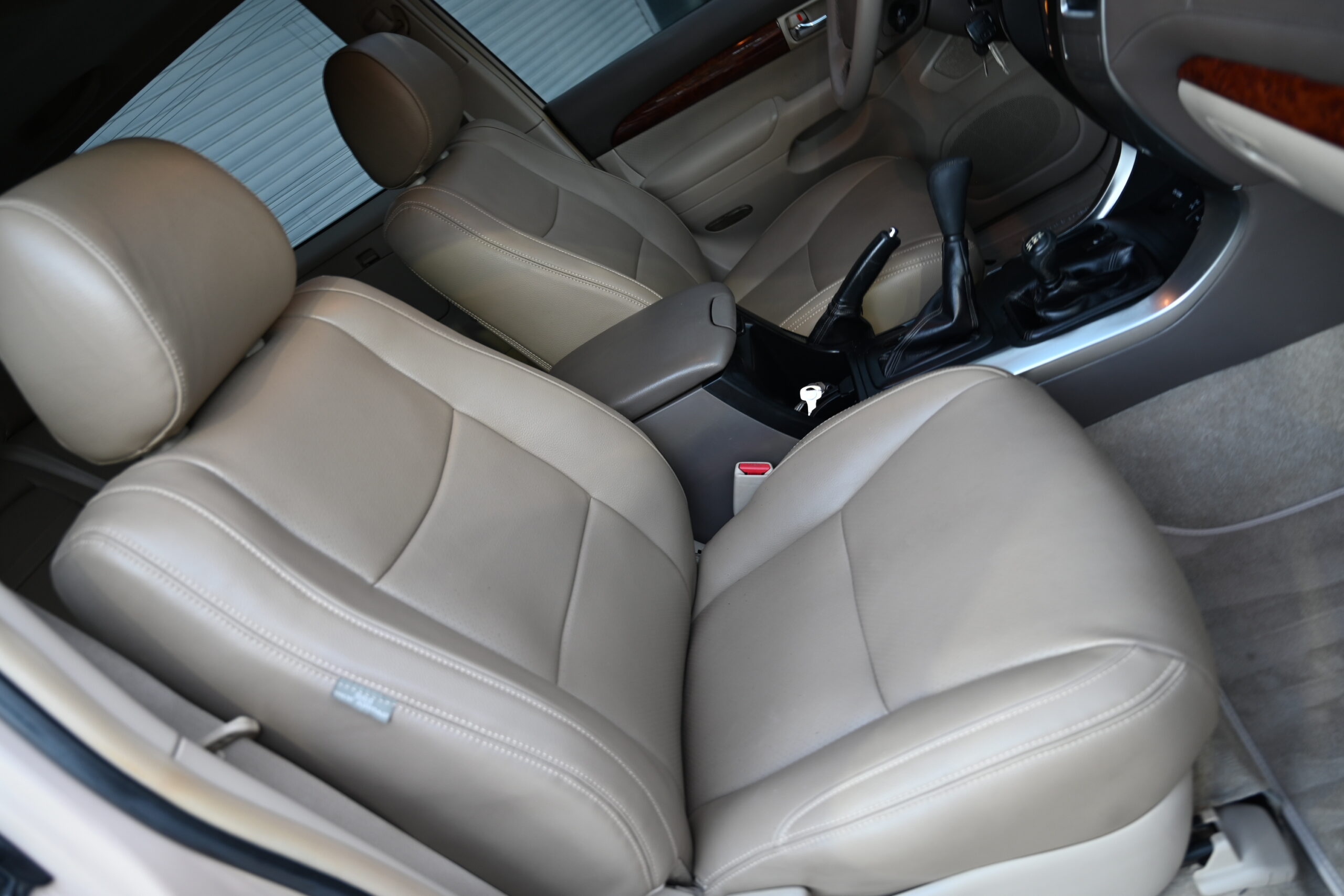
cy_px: 448
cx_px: 672
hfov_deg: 73.7
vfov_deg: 53.1
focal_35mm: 24
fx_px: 896
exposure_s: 1/13
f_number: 4
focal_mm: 24
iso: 200
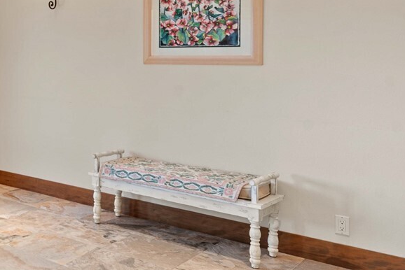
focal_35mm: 44
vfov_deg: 29.9
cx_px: -103
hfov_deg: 34.0
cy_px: 56
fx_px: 495
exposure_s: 1/4
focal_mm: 15
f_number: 8
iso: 200
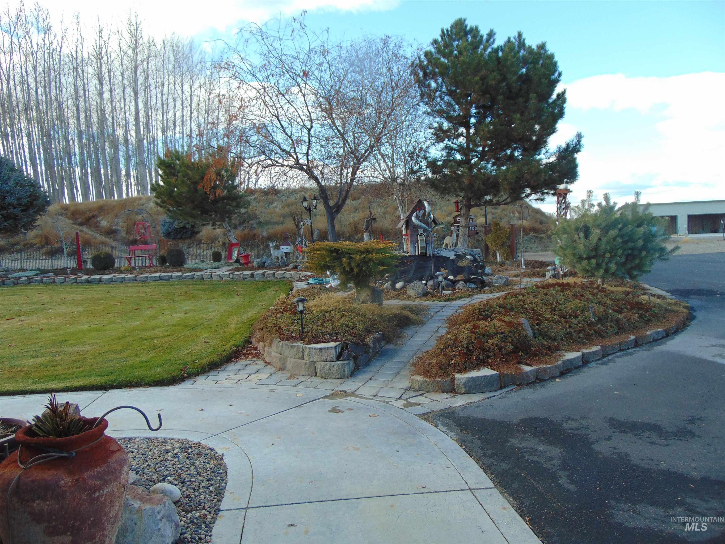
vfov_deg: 54.9
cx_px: 362
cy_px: 272
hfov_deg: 69.4
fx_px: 524
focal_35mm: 25
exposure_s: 1/250
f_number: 3
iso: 80
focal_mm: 4.5
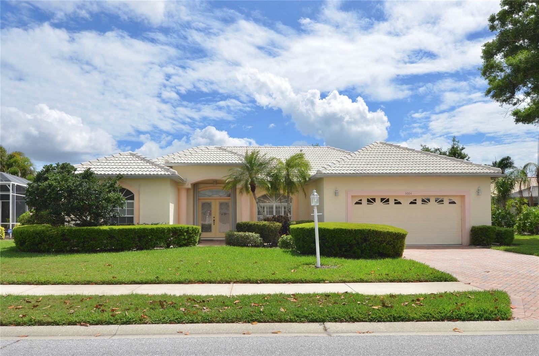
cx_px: 270
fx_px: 538
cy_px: 178
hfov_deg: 53.2
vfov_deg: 36.7
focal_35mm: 36
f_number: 9
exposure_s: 1/320
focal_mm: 24
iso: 100
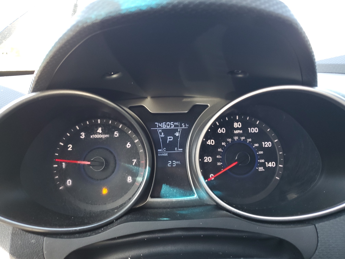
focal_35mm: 26
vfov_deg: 53.1
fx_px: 259
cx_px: 172
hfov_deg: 67.3
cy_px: 130
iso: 65
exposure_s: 1/60.2
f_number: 1.5
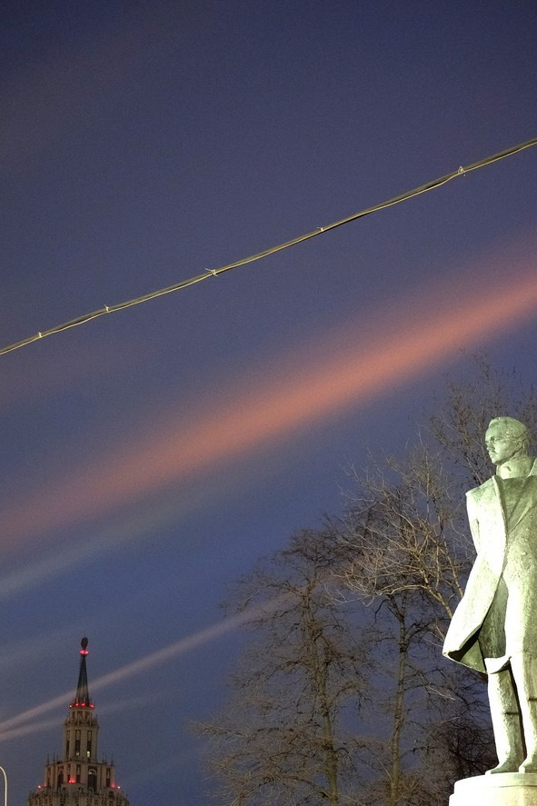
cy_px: 669
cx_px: 275
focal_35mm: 71
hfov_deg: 19.2
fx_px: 1589
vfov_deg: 27.8
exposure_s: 1/17
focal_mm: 27
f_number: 3.6
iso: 2500
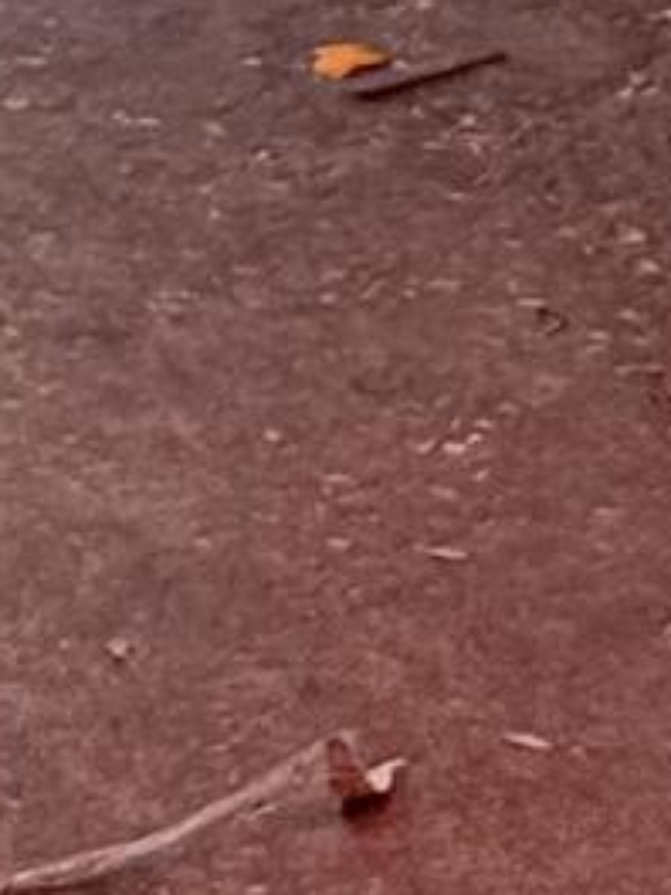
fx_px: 9640
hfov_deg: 3.9
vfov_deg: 4.9
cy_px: -2349
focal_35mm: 373
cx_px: -1068
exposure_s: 1/120
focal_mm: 6.76
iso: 200
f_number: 1.78
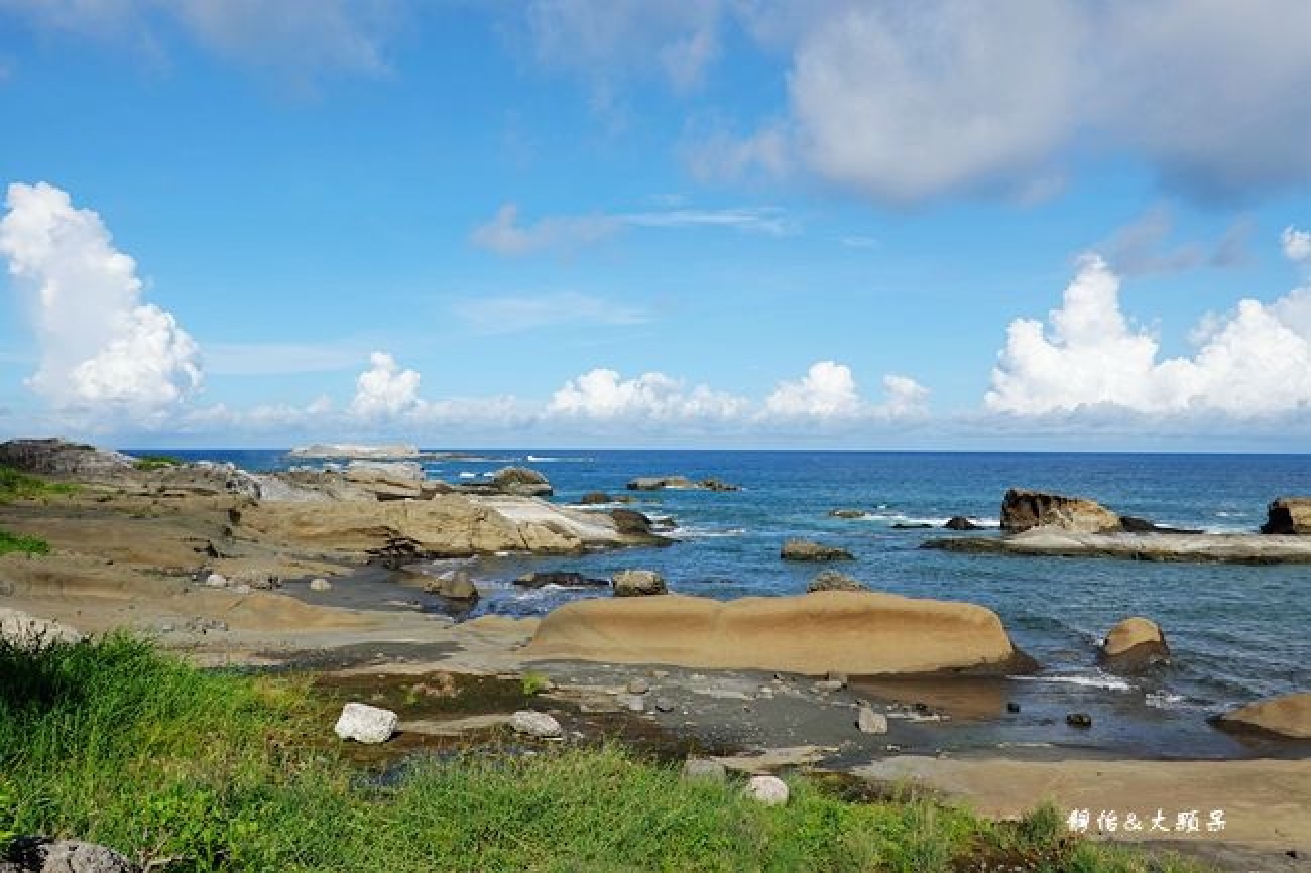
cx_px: 656
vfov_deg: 44.9
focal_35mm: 29
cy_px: 436
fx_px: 1056
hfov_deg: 63.7
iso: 125
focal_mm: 10.83
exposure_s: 1/800
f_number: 5.6
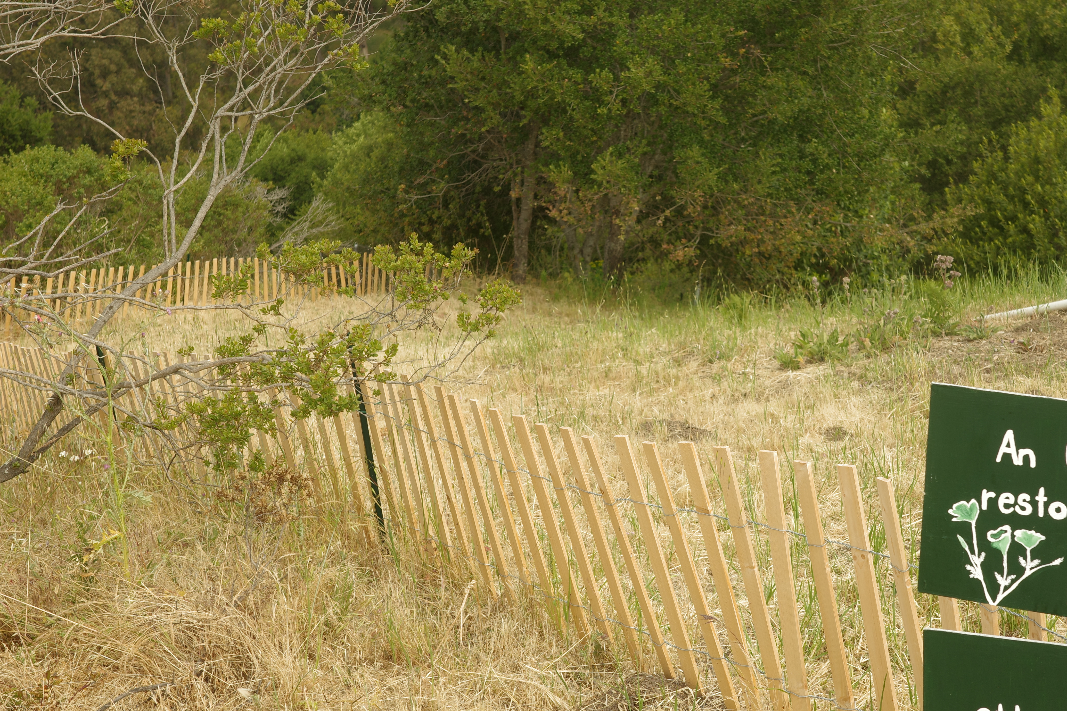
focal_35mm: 58
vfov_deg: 23.4
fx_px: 1719
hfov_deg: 34.2
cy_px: 384
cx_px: 697
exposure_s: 1/320
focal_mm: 26
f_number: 4.5
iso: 100
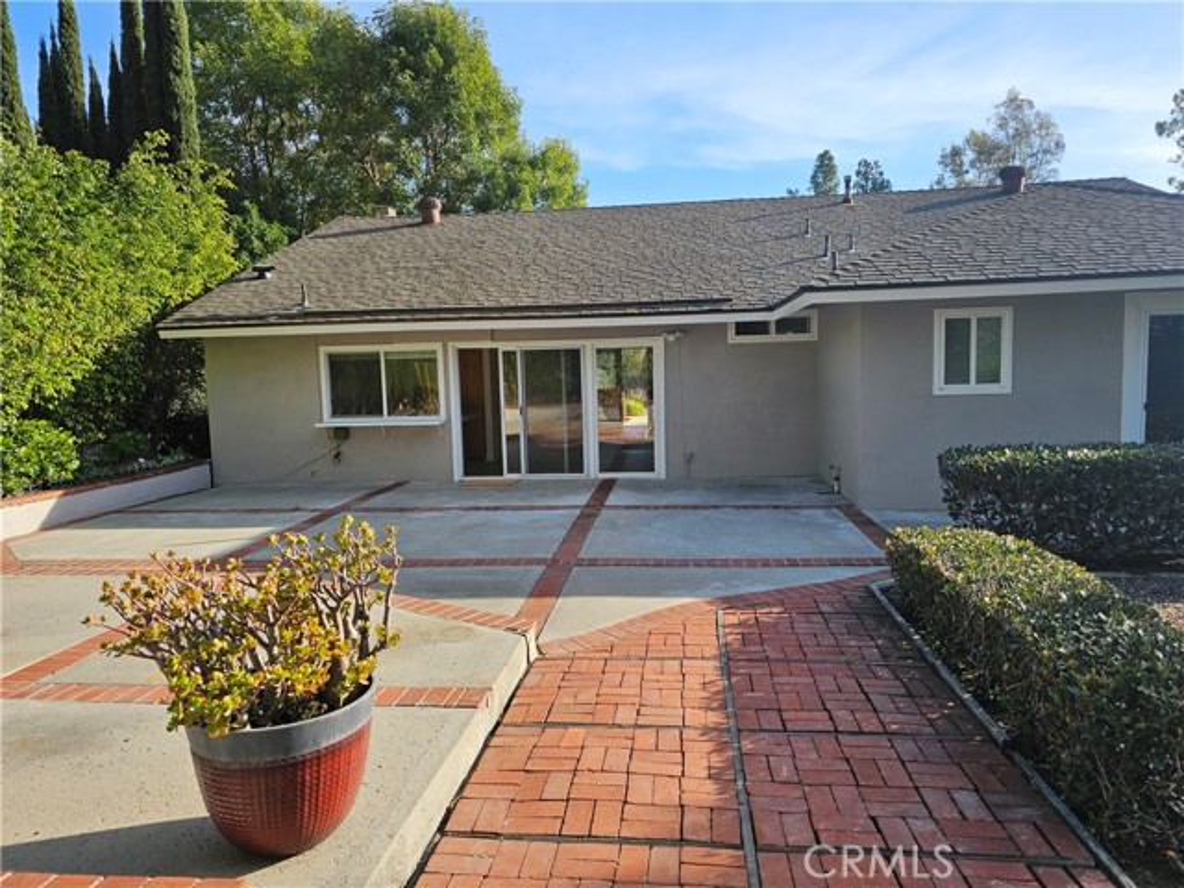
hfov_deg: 73.9
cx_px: 592
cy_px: 444
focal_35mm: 23
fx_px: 787
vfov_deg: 58.9
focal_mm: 6.3
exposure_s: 1/526
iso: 16
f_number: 1.7
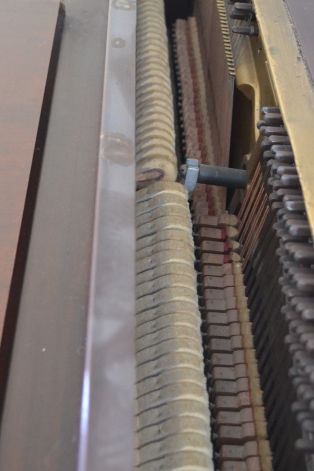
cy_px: 219
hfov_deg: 20.9
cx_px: 154
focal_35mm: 65
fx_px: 850
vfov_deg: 30.9
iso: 3200
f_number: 4.5
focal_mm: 30
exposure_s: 1/40
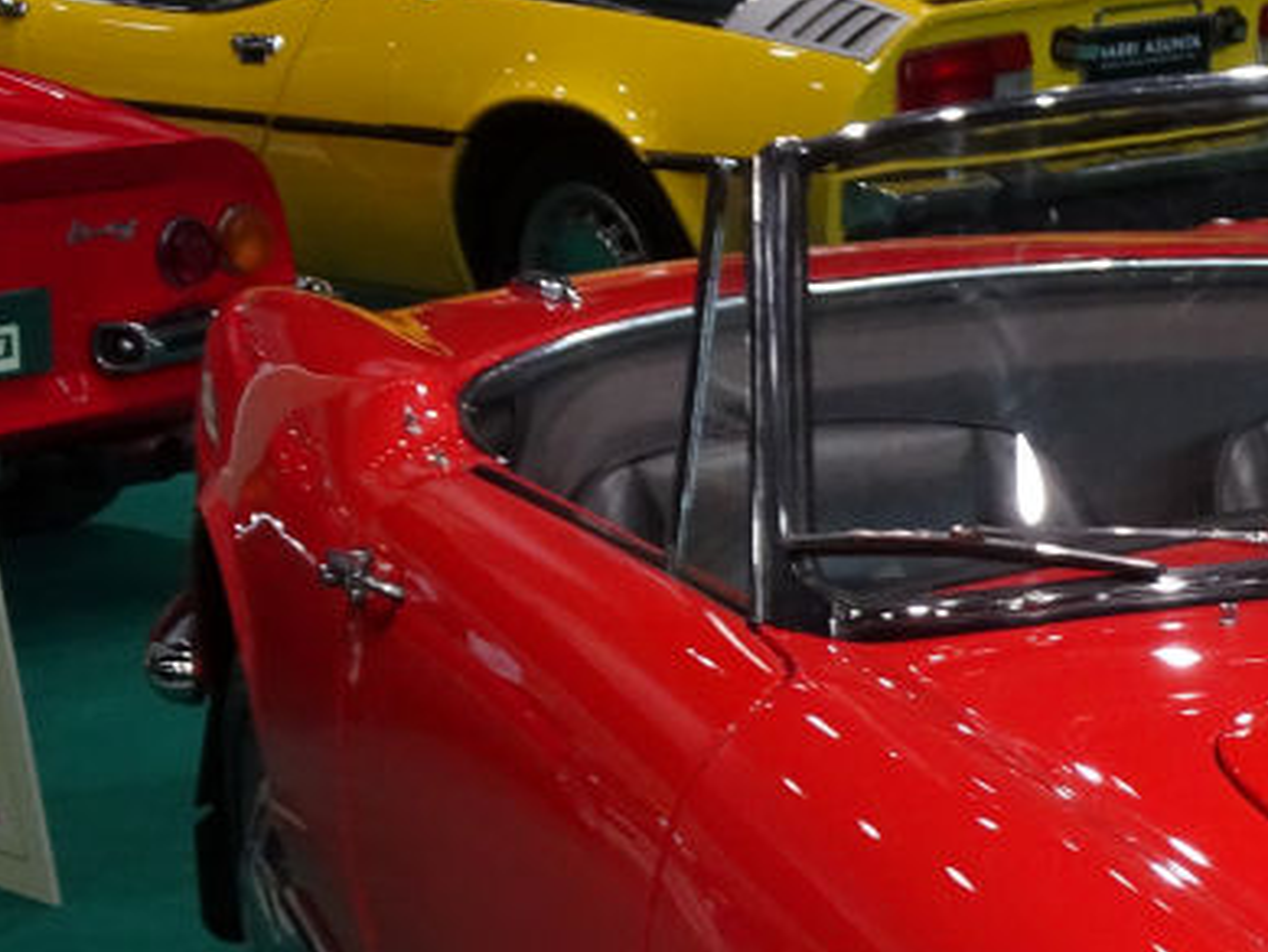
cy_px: 1197
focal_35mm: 114
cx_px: 1767
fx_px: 4177
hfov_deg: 16.1
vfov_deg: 12.6
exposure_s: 1/40
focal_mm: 6.37
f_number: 4
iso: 250
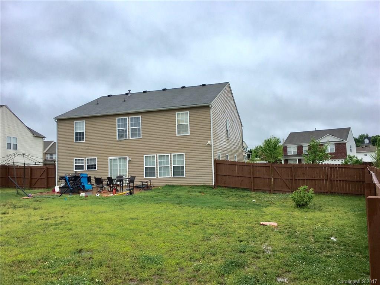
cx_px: 190
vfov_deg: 48.2
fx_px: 318
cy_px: 142
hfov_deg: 61.7
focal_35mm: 29
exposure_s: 1/487
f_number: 2.2
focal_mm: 4.15
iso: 25
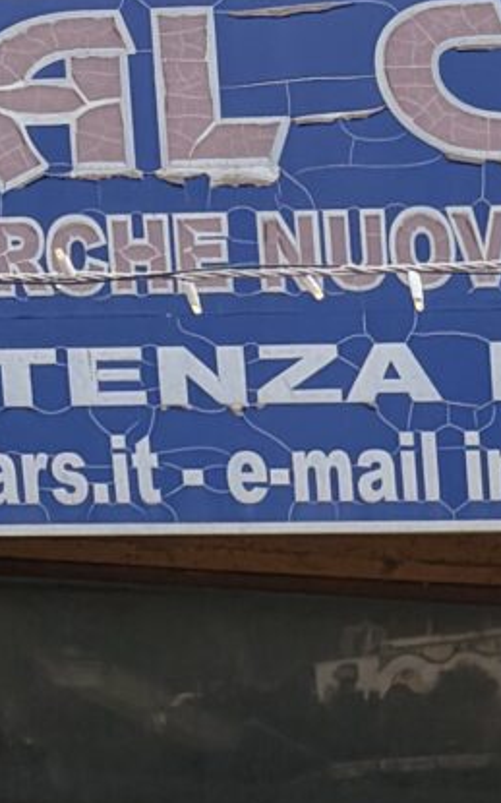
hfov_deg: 6.8
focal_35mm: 170
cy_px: 2130
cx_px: 1590
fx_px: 3718
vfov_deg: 10.2
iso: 50
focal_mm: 5.96
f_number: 1.6
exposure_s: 1/756
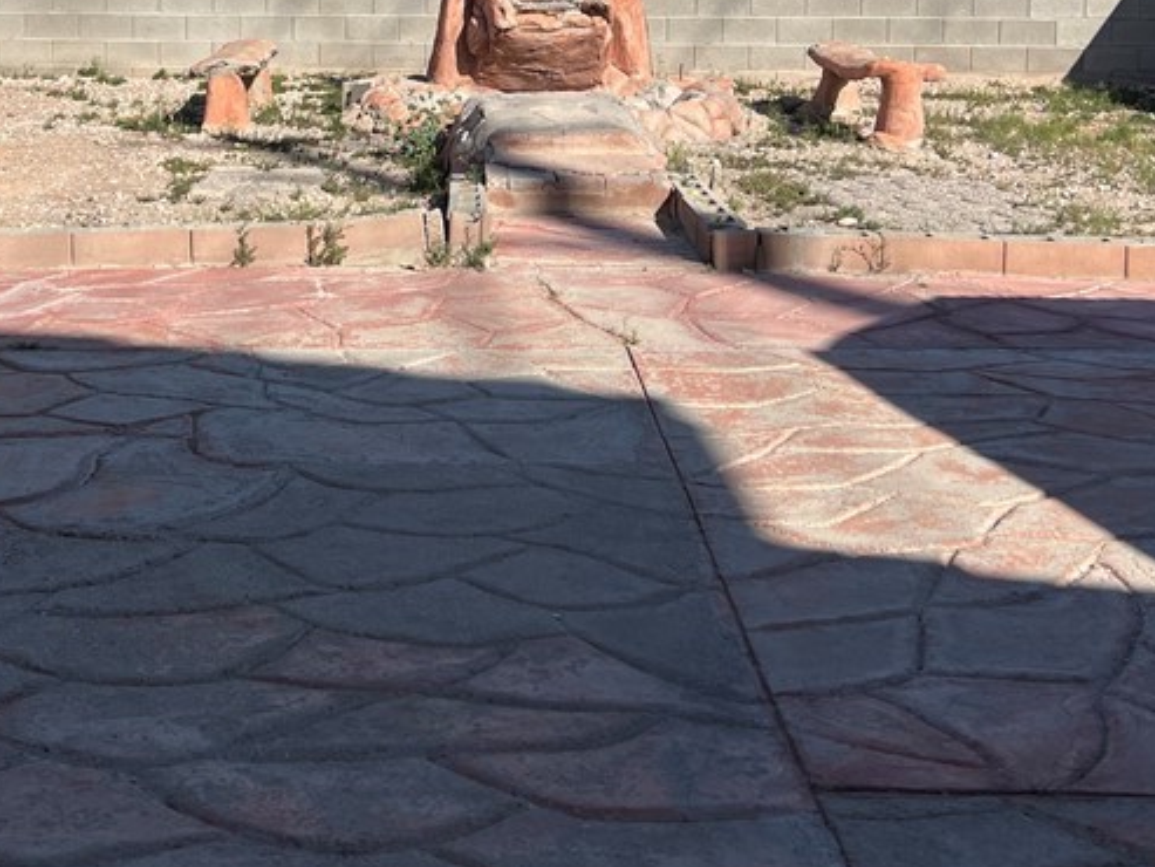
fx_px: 1802
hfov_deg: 35.4
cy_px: 77
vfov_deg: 26.1
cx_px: 455
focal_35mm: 54
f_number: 1.5
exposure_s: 1/6211
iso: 50
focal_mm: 5.7
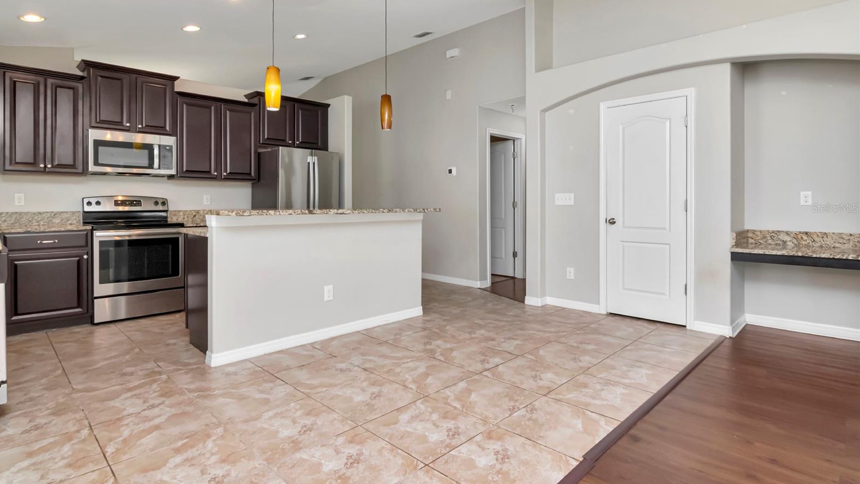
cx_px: 424
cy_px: 208
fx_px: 400
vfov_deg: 62.1
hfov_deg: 94.2
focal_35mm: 18
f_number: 10
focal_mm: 11
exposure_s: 1/50
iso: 1000
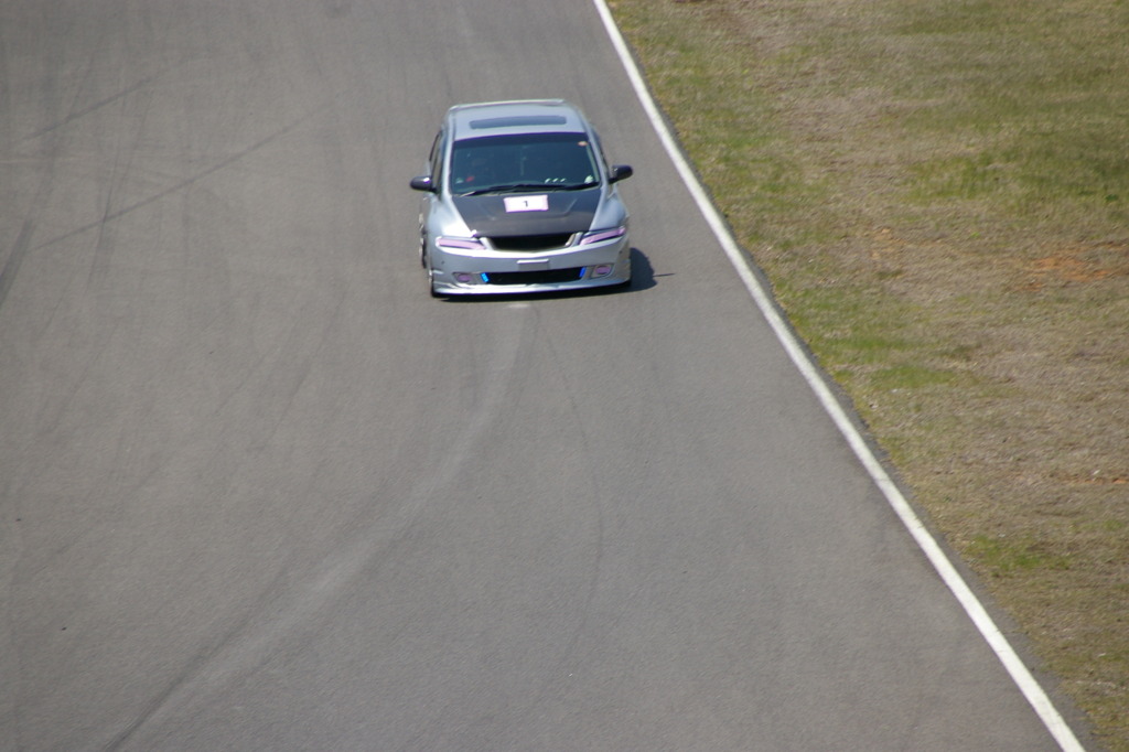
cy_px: 376
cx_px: 564
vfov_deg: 3.7
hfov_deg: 5.5
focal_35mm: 375
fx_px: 11756
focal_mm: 250
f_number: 9.5
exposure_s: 1/500
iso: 200
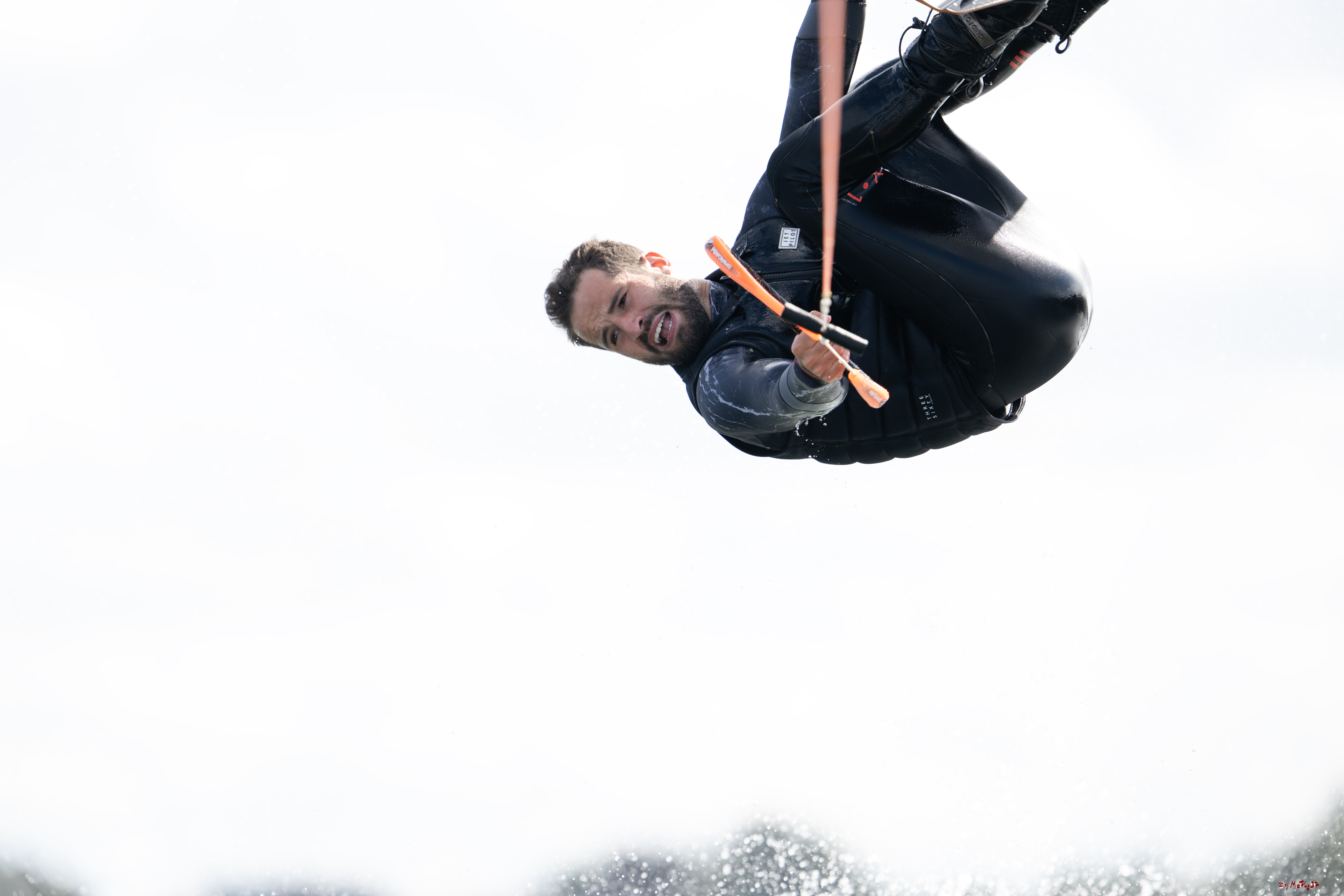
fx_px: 14932
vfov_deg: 3.4
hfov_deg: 5.2
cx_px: 672
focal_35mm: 400
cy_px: 448
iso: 320
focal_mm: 400
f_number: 4
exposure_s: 1/1600
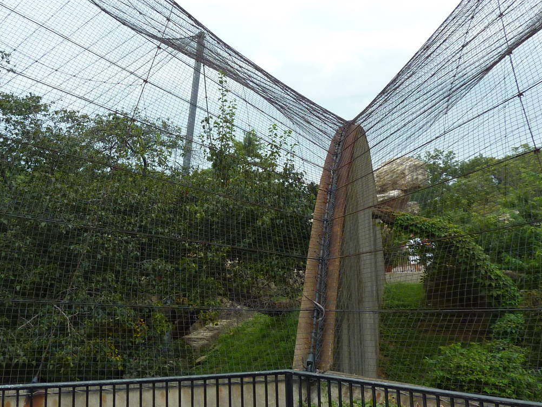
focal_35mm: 40
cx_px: 190
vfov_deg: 35.6
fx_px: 626
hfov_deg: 46.2
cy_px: 137
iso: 125
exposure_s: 1/500
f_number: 3.3
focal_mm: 4.1
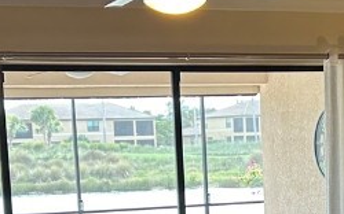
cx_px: 264
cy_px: 285
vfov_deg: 11.3
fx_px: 1059
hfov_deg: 18.3
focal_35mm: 113
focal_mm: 5.7
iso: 80
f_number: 1.5
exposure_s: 1/120
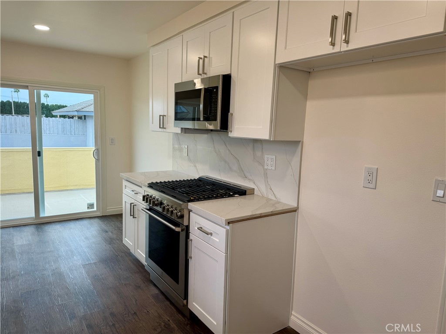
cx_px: 223
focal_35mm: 24
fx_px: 309
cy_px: 167
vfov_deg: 56.8
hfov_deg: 71.6
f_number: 1.78
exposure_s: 1/120
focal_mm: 6.76
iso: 50
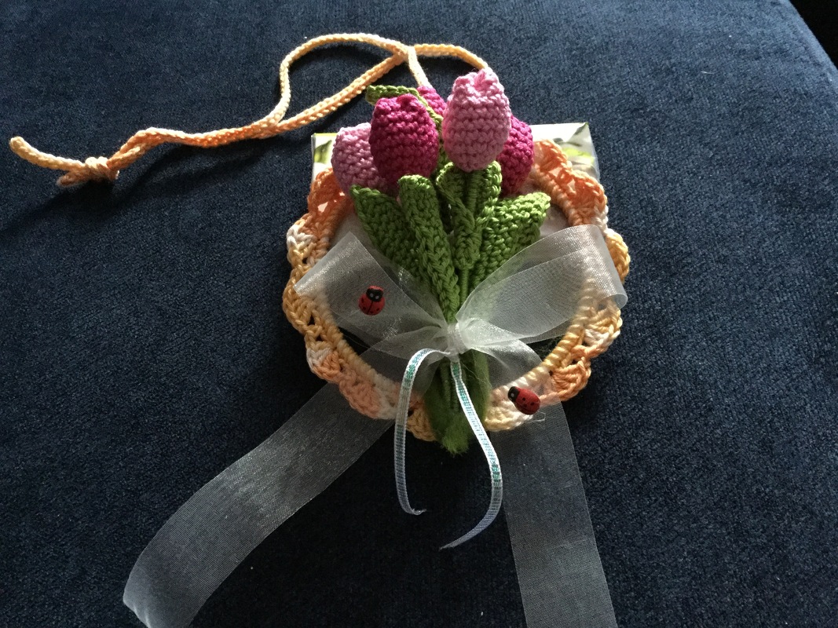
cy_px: 314
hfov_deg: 58.4
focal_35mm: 31
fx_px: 750
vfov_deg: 45.4
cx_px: 419
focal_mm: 3.3
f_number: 2.4
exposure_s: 1/17
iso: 500
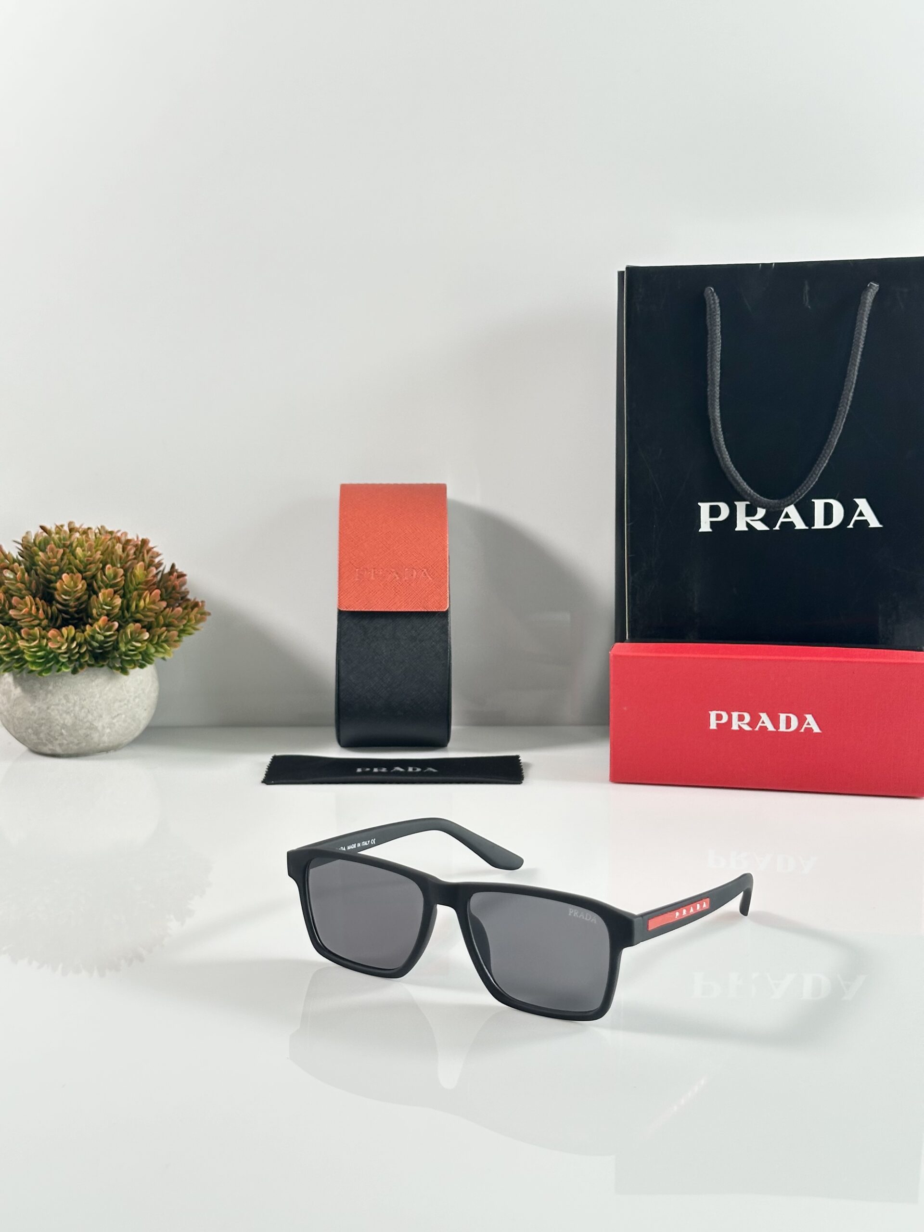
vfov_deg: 39.7
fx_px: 1708
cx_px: 462
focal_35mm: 48
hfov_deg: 30.3
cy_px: 616
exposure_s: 1/100
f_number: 1.78
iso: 80
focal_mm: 6.86
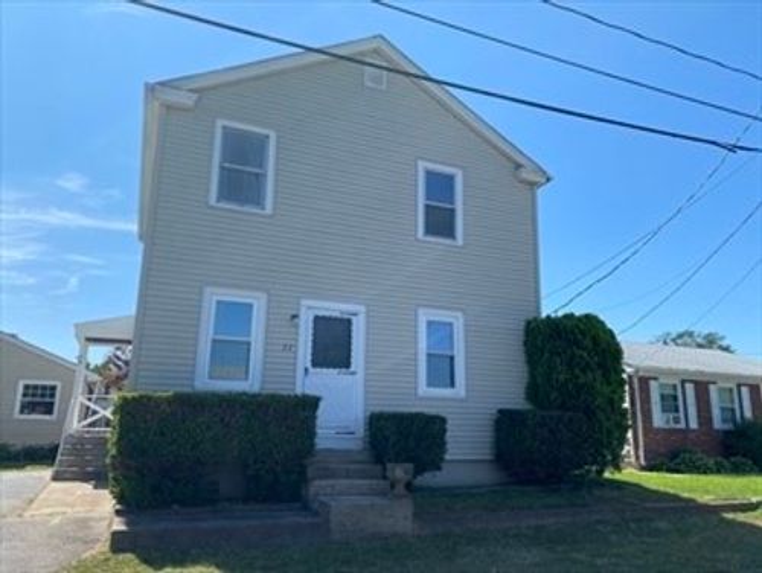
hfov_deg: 67.3
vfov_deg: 53.1
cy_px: 286
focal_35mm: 26
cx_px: 381
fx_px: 573
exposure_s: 1/2513
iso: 32
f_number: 1.8
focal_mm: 4.25
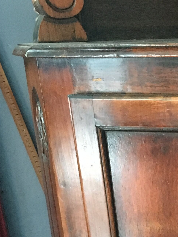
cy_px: 265
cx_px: 257
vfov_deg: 20.7
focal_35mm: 90
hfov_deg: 15.3
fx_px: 617
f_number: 2.2
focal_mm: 4.15
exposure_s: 1/17
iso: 400
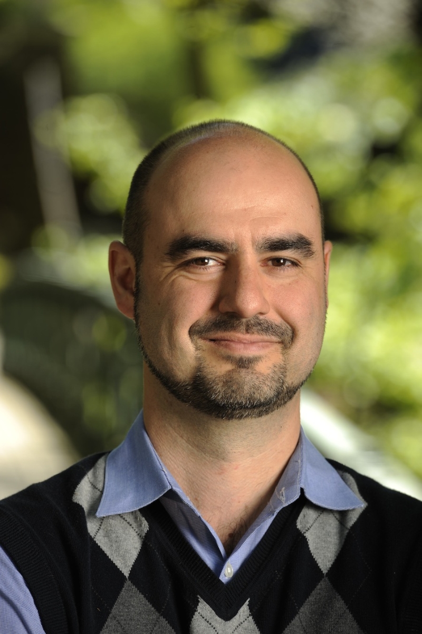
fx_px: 3522
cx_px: 211
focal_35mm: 200
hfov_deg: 6.9
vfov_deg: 10.3
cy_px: 317
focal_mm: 200
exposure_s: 1/250
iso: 100
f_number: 5.6
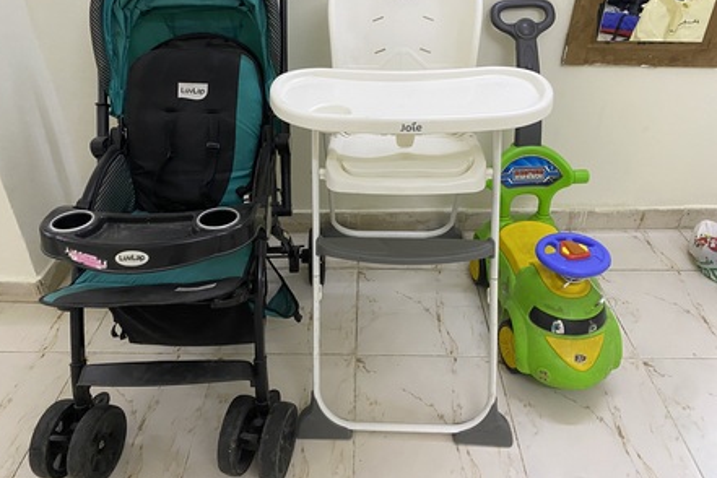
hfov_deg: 65.5
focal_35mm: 28
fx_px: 558
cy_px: 204
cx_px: 347
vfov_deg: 46.3
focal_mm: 4.25
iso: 400
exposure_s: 1/50
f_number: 1.8
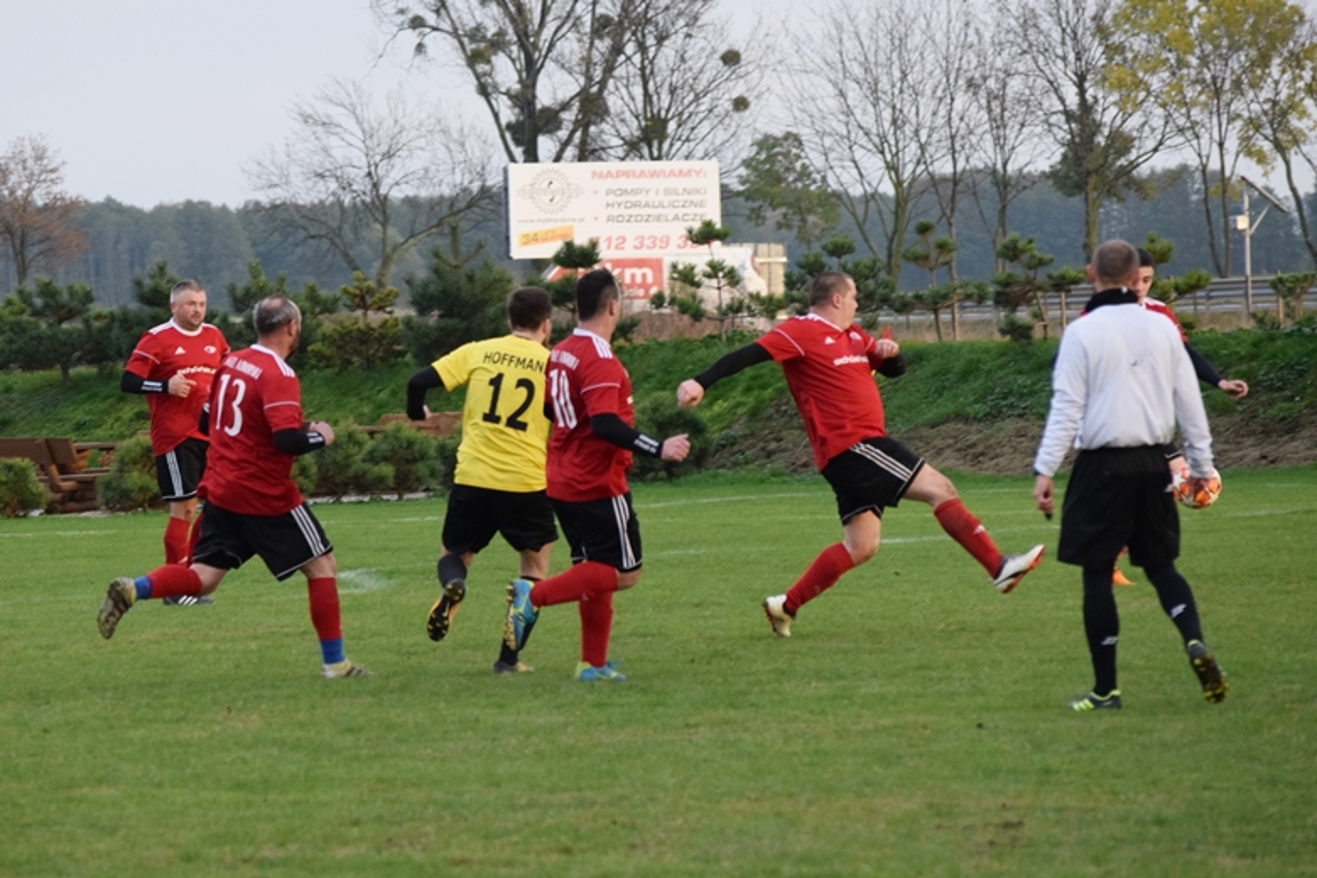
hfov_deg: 10.5
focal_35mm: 195
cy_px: 439
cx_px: 658
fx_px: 7133
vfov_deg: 7.0
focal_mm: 130
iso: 1600
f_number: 4.8
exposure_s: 1/500
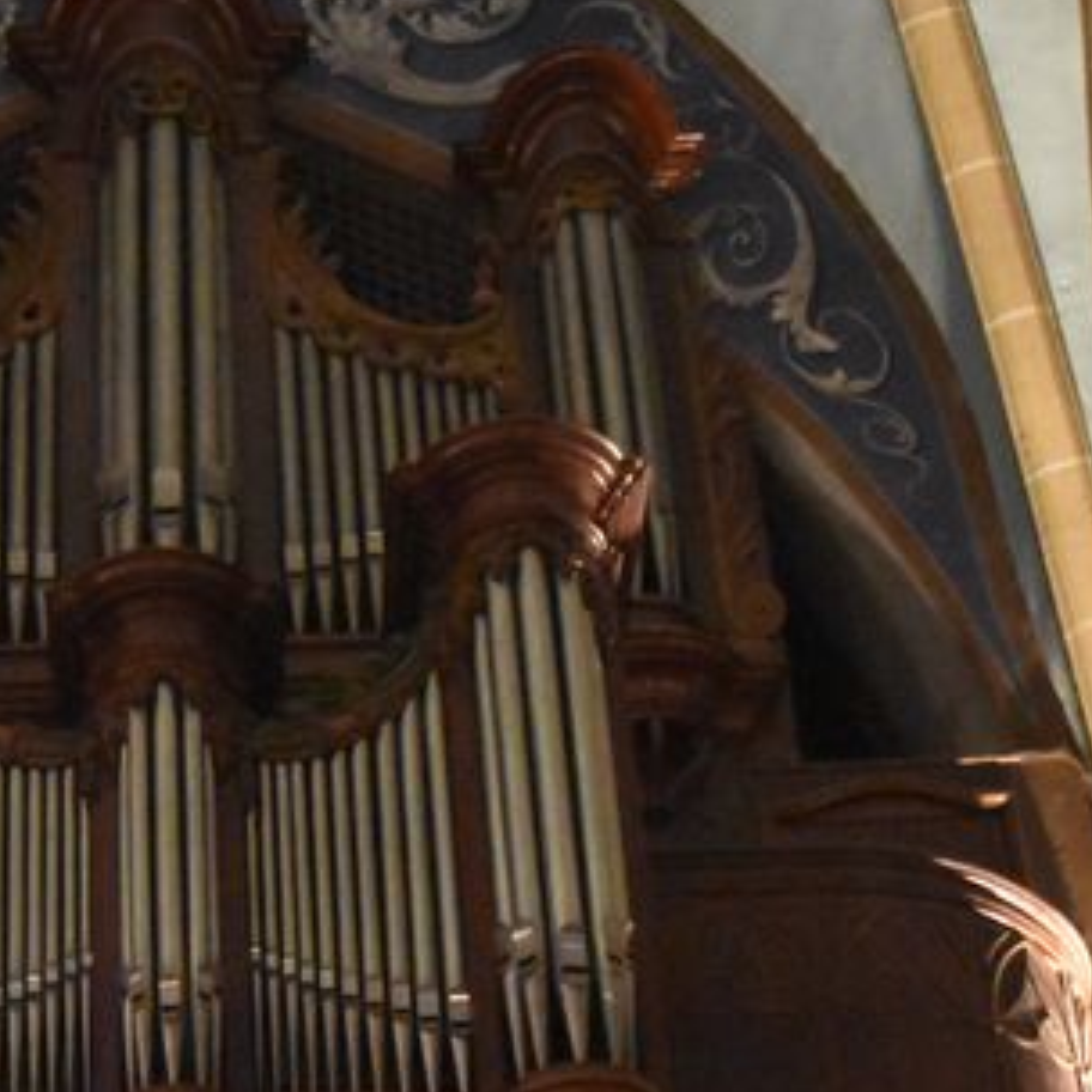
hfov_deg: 18.7
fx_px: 3300
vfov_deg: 18.7
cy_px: 776
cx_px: 320
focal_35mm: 92
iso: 9000
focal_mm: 21
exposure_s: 1/60
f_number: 4.5
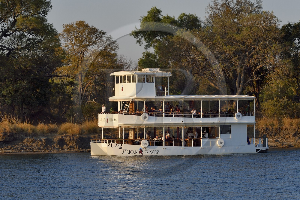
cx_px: 150
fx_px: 1541
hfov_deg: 11.1
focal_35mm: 185
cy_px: 100
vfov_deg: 7.4
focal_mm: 185
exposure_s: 1/400
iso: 400
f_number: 11
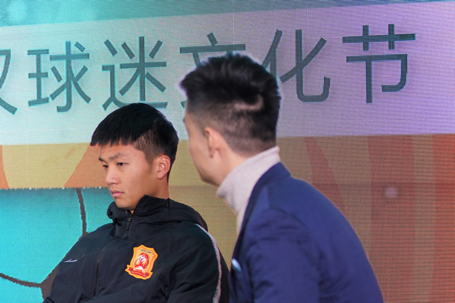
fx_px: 2174
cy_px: 312
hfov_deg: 11.7
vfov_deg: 7.9
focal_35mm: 172
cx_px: -94
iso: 500
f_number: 2.8
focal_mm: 70
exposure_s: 1/160
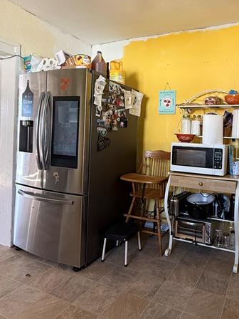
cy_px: 139
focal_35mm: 24
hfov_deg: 53.9
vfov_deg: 71.3
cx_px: 183
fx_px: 221
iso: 250
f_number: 2.2
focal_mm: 2.22
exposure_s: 1/60
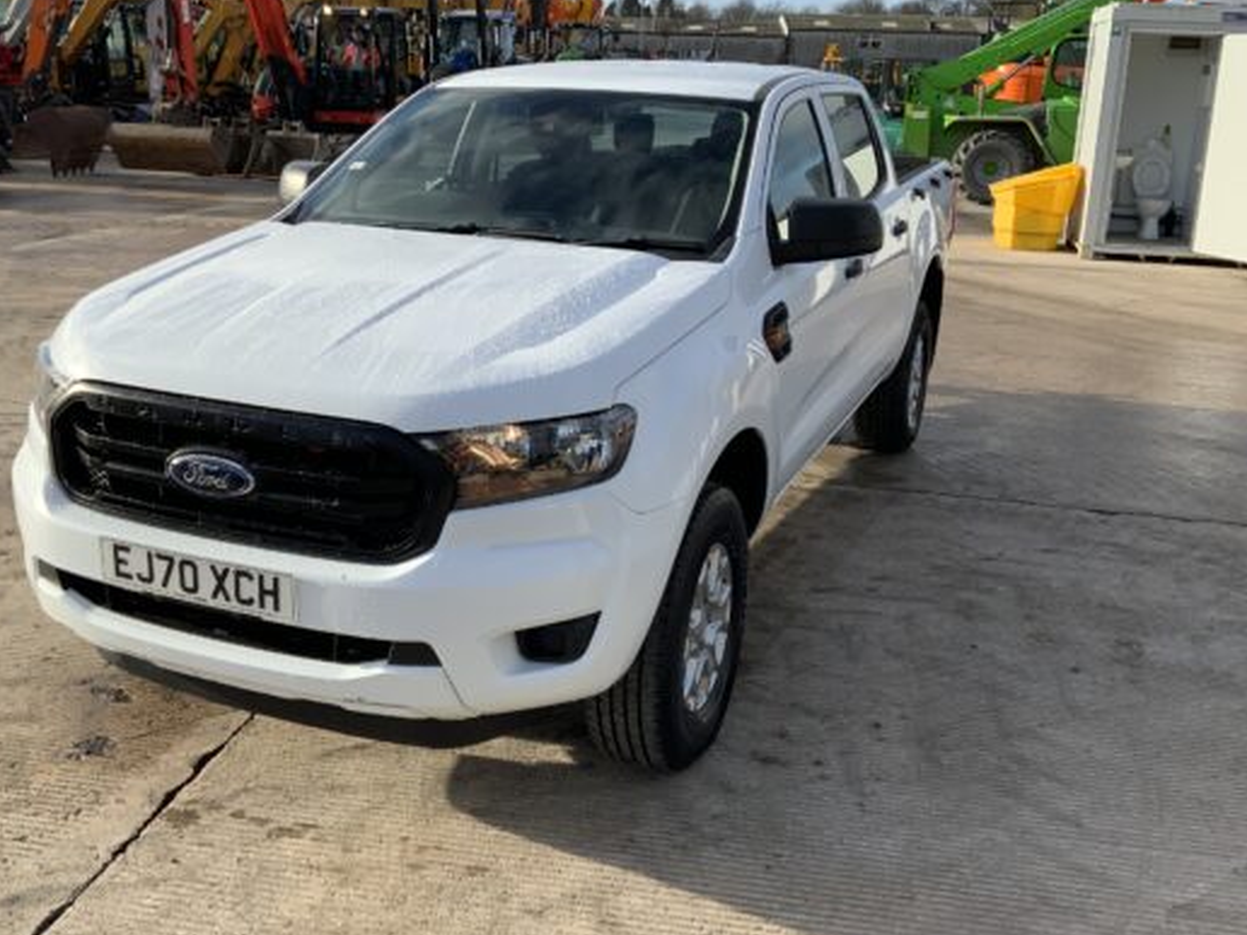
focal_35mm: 36
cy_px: 394
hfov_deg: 51.3
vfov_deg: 39.6
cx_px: 592
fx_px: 1297
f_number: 1.8
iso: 16
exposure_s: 1/1168
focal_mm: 3
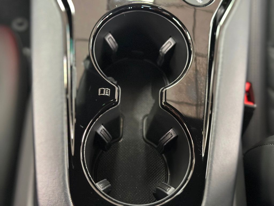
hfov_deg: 39.7
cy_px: 103
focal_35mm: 48
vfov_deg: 30.3
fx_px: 380
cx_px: 137
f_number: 1.78
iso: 800
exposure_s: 1/30
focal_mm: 6.86
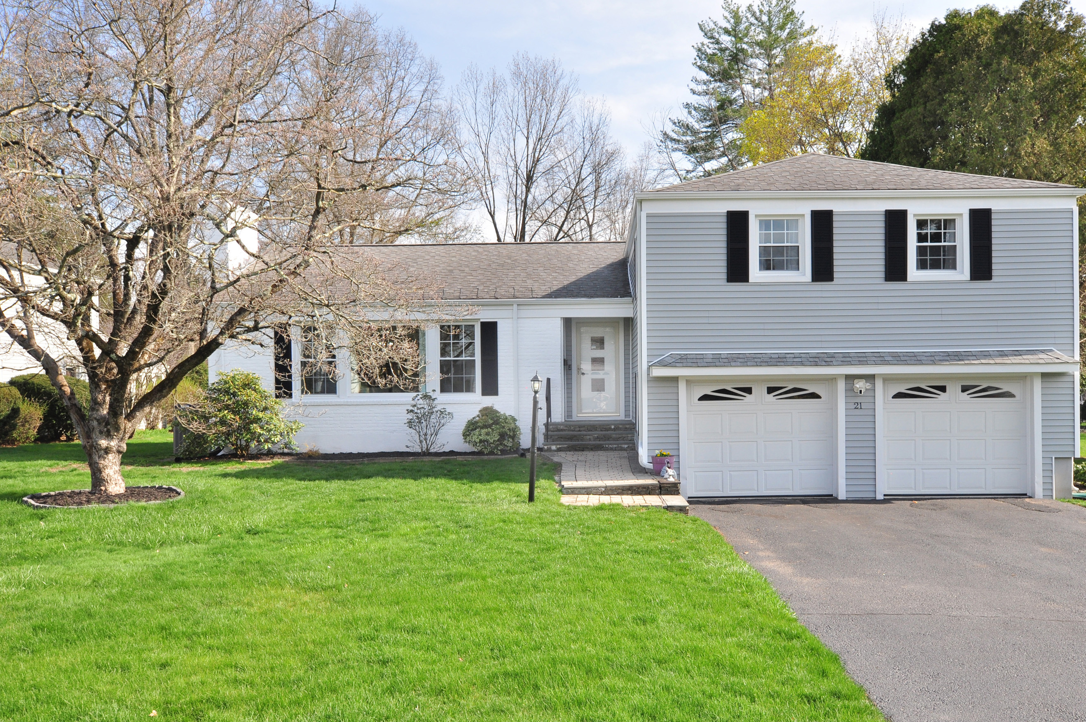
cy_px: 393
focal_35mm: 33
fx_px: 994
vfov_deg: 39.8
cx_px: 591
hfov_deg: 57.2
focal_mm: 20
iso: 320
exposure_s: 1/320
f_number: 8
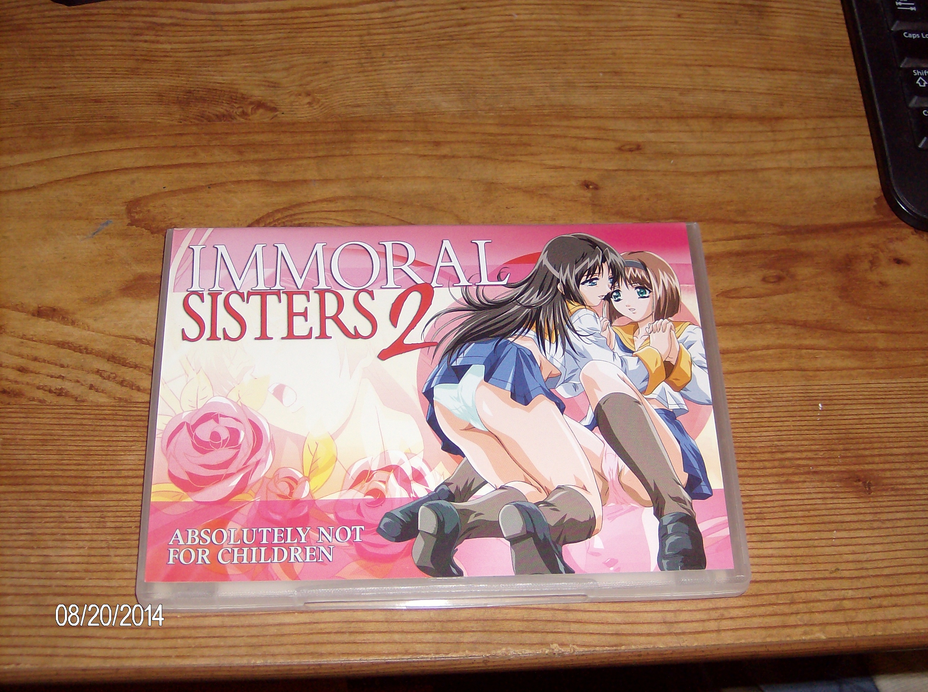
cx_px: 464
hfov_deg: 41.3
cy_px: 346
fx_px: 1230
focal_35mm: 46
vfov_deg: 31.4
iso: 200
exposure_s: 1/74
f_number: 3.1
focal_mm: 7.7
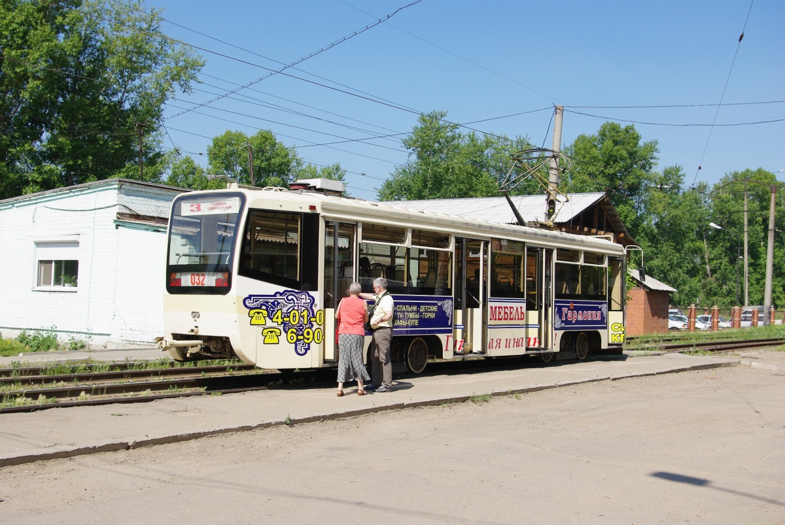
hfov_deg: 46.4
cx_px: 392
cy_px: 262
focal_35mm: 42
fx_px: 917
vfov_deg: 32.0
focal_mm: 28
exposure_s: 1/500
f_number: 9
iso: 200
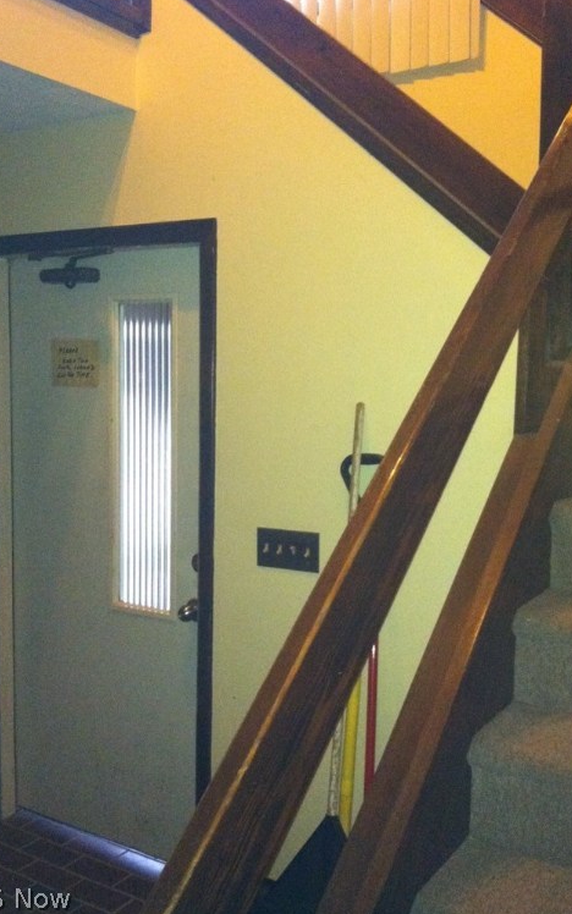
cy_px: 450
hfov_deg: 33.6
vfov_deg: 51.5
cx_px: 294
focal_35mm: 38
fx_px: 947
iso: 640
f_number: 2.8
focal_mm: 3.85
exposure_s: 1/15
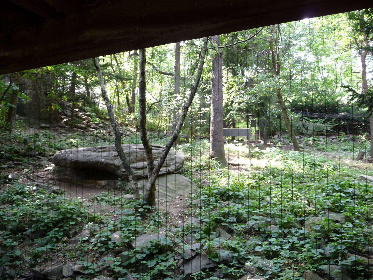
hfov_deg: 63.4
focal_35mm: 28
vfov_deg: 49.7
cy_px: 140
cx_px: 186
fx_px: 302
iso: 200
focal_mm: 4.7
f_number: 3.3
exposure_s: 1/30
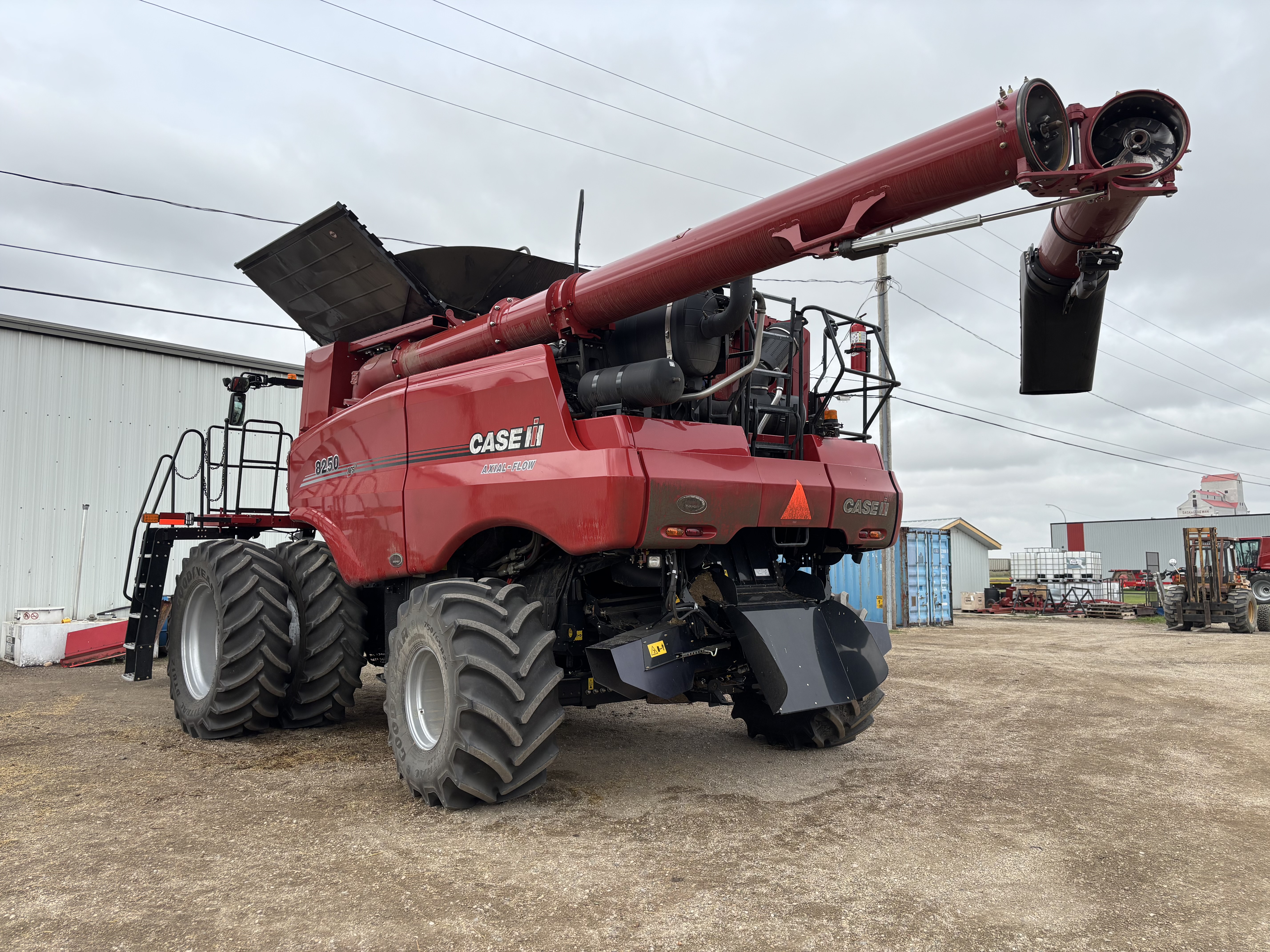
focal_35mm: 26
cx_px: 635
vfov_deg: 53.1
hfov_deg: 67.3
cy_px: 476
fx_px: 954
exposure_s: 1/2513
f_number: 1.6
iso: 50
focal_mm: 5.96
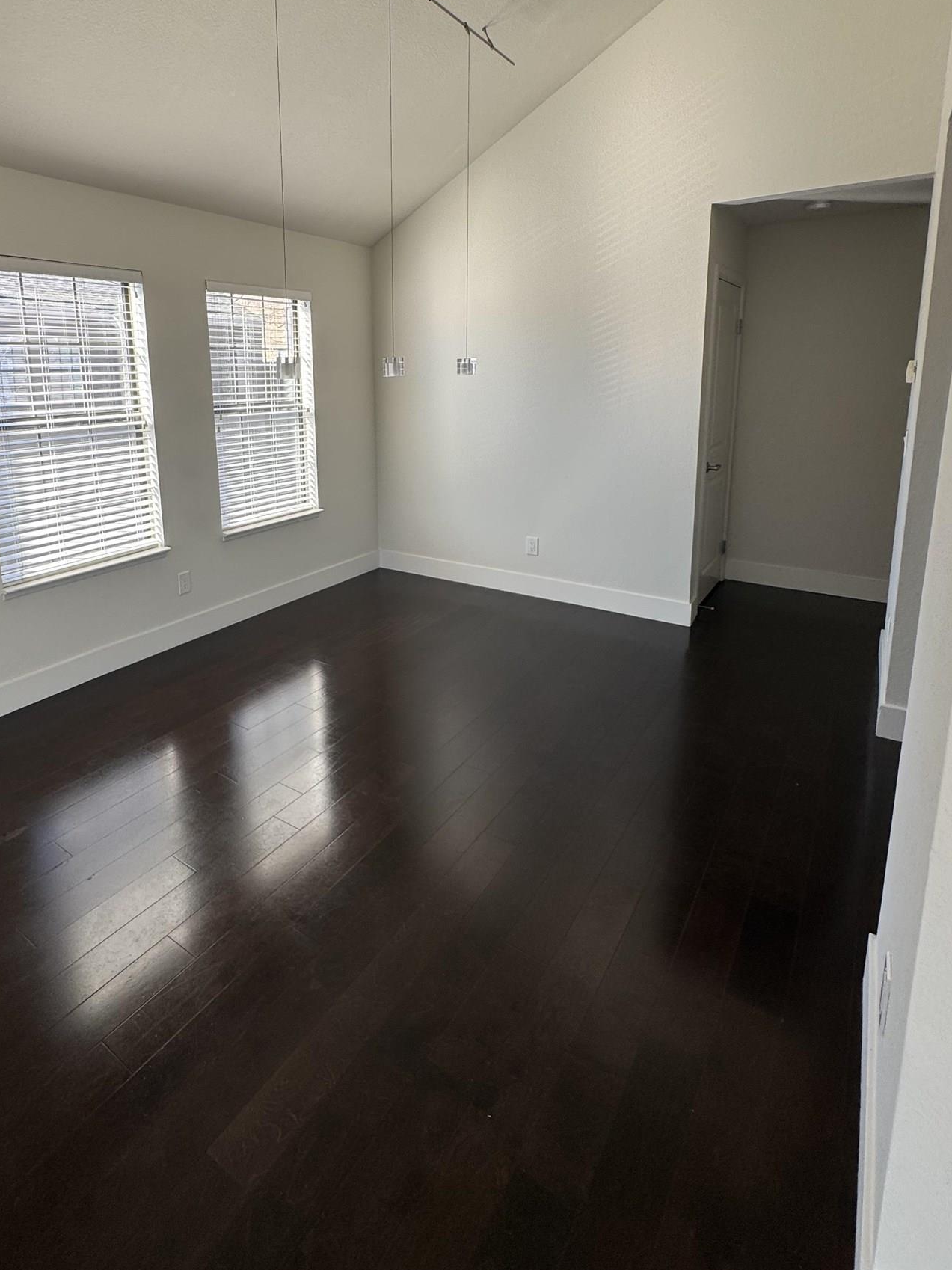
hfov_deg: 67.6
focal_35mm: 19
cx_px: 354
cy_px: 491
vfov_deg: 83.4
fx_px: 697
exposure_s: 1/176
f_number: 2.2
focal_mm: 2.22
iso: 40
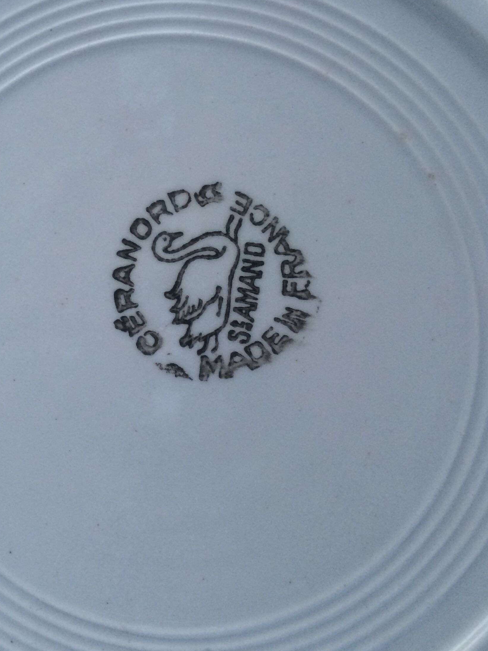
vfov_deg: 43.4
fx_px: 808
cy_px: 232
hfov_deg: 33.1
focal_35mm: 43
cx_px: 136
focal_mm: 4.15
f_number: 2.2
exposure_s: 1/33
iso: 125
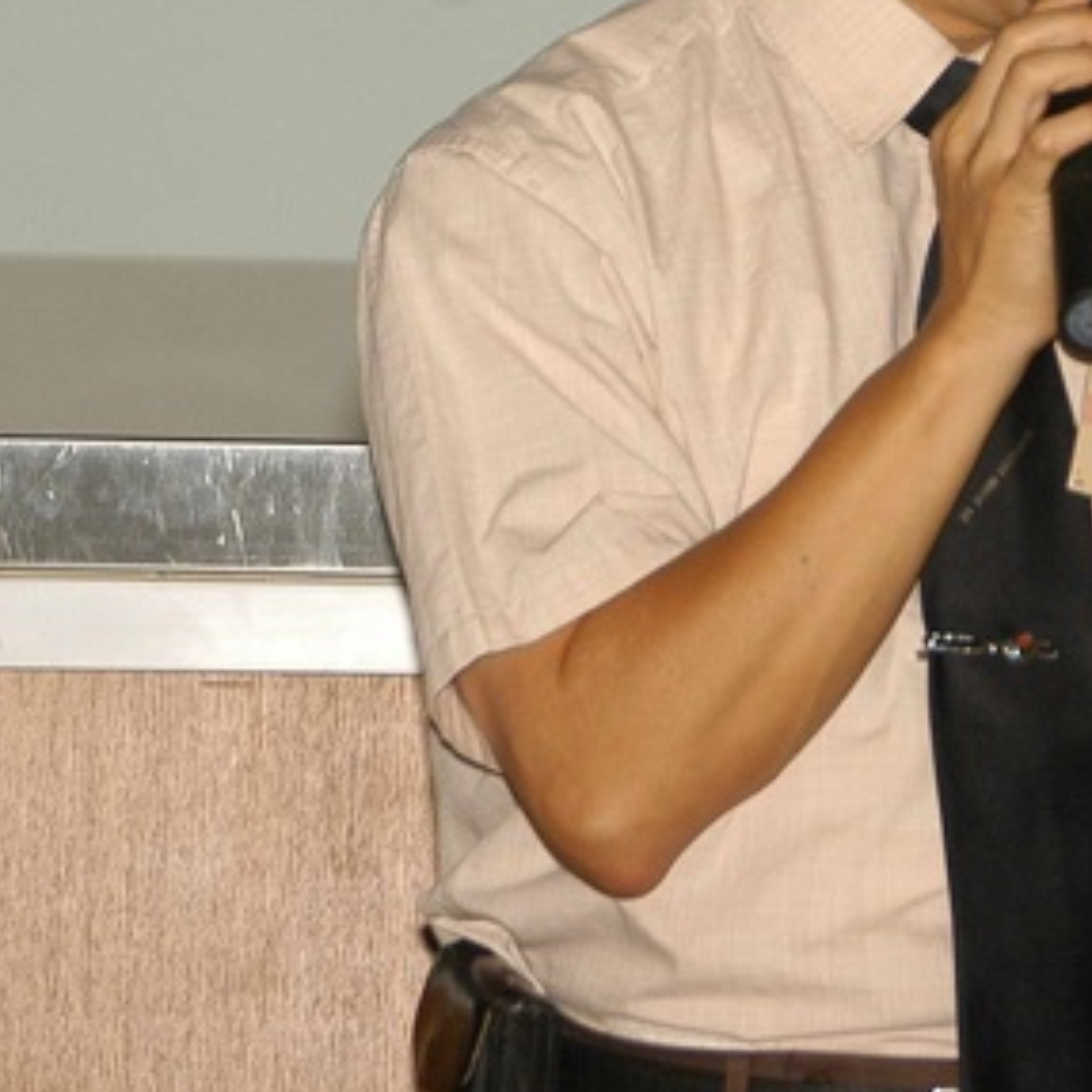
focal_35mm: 385
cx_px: 959
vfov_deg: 4.5
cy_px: -42
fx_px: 13741
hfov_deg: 4.5
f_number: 5.6
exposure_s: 1/60
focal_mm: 86
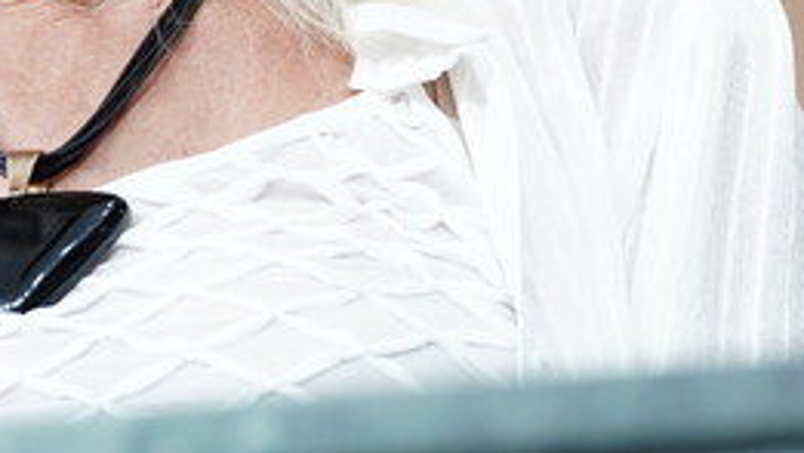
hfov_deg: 4.9
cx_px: 163
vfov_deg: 2.7
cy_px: -253
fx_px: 9426
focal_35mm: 442
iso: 1600
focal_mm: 138
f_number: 4
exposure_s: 1/160
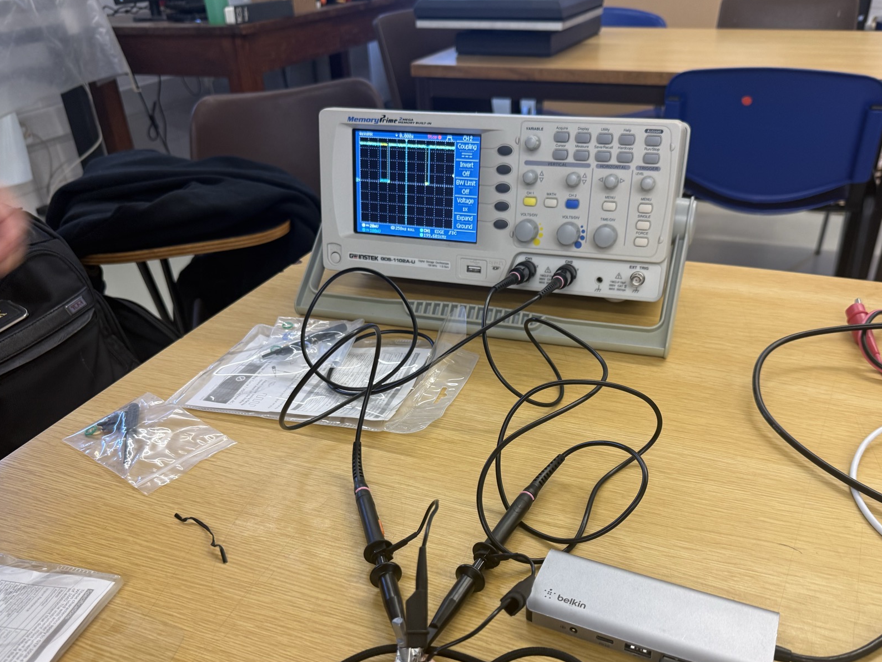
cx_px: 474
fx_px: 739
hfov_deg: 61.6
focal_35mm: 29
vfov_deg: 48.0
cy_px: 392
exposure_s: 1/50
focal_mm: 6.76
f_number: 1.78
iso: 100
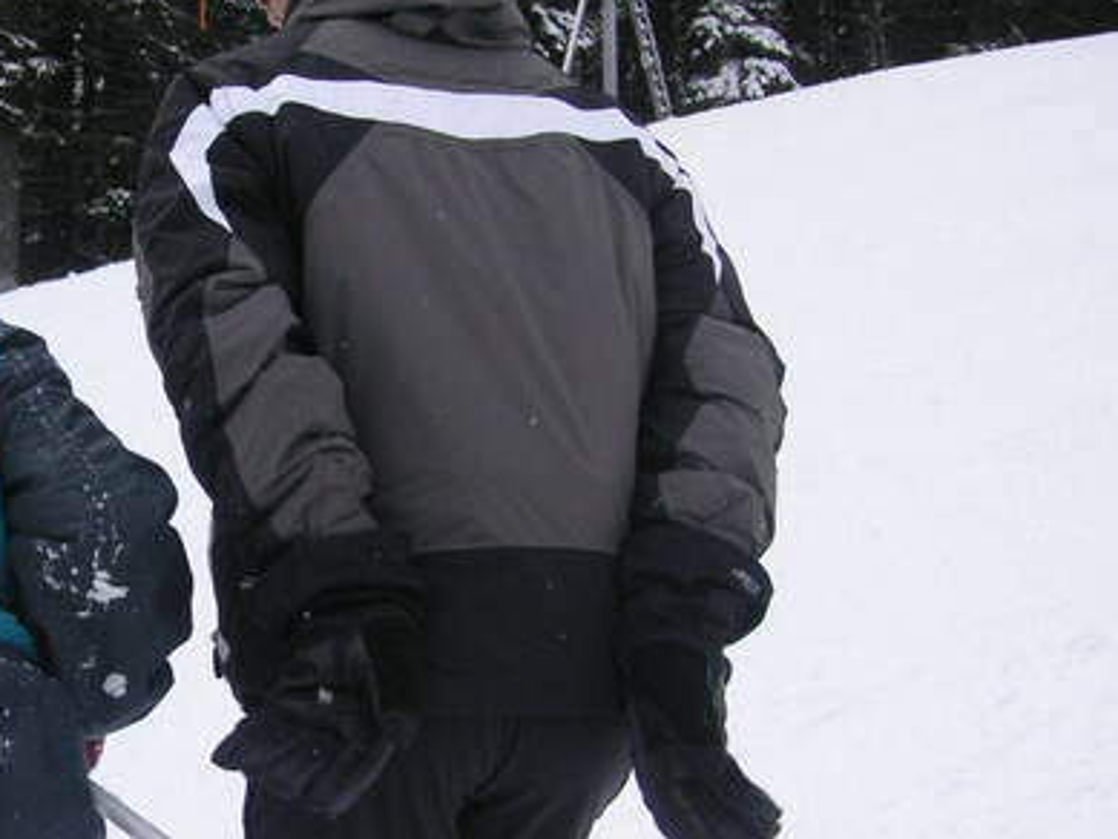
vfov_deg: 19.4
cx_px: 60
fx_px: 2455
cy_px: 532
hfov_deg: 24.7
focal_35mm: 76
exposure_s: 1/350
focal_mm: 6.1
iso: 50
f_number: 2.8
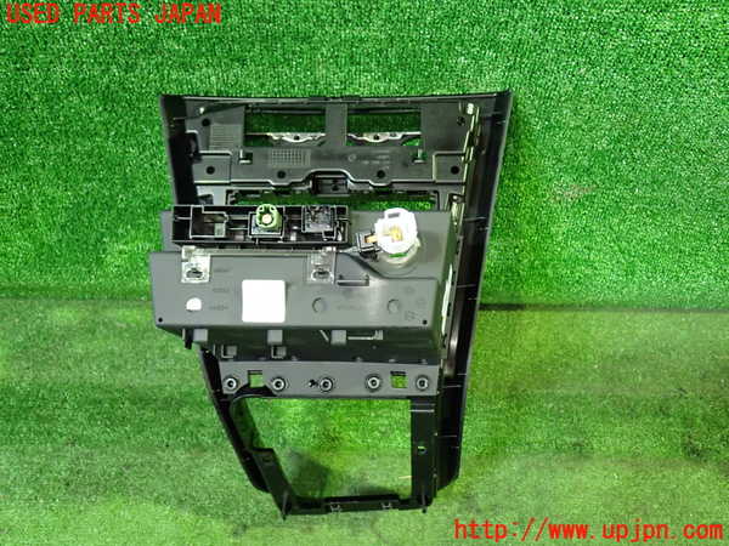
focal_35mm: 30
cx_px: 364
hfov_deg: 60.0
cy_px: 273
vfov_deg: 46.8
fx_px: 632
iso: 800
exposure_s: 1/30
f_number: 2.3
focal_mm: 5.4
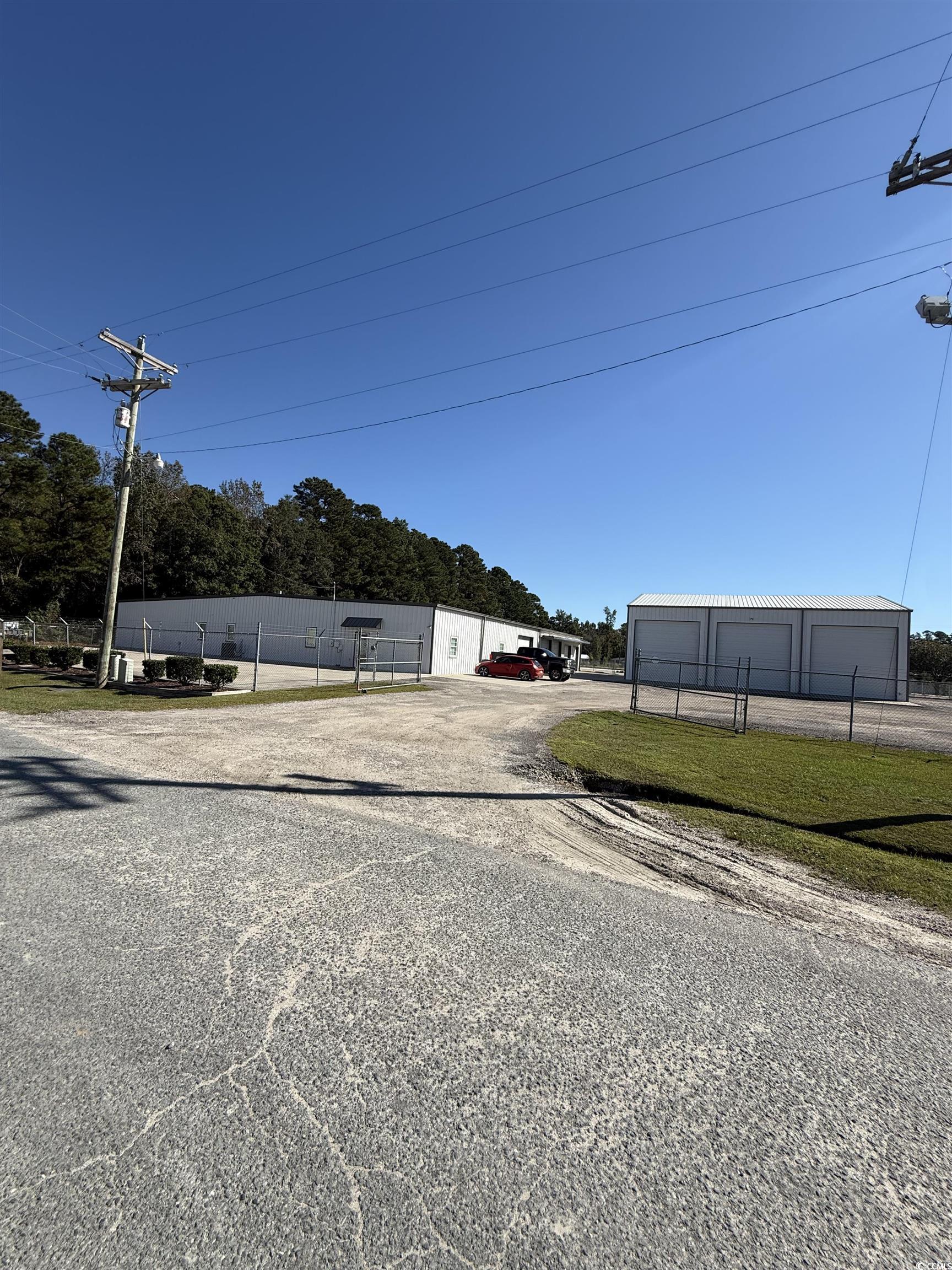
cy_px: 635
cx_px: 476
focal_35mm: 14
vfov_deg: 102.1
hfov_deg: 85.7
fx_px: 513
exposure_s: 1/2506
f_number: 2.2
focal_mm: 2.22
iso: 50
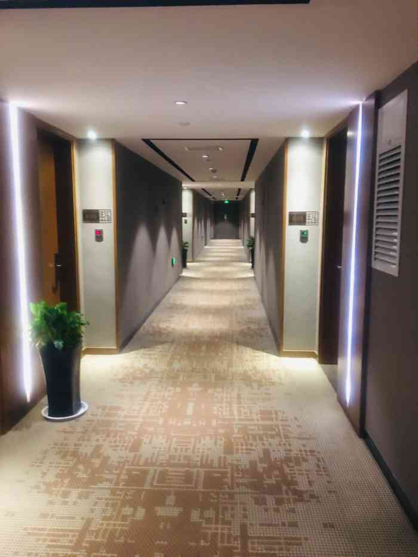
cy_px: 278
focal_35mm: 29
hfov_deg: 48.2
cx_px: 209
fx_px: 467
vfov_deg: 61.7
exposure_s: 1/8
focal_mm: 4.15
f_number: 2.2
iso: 160
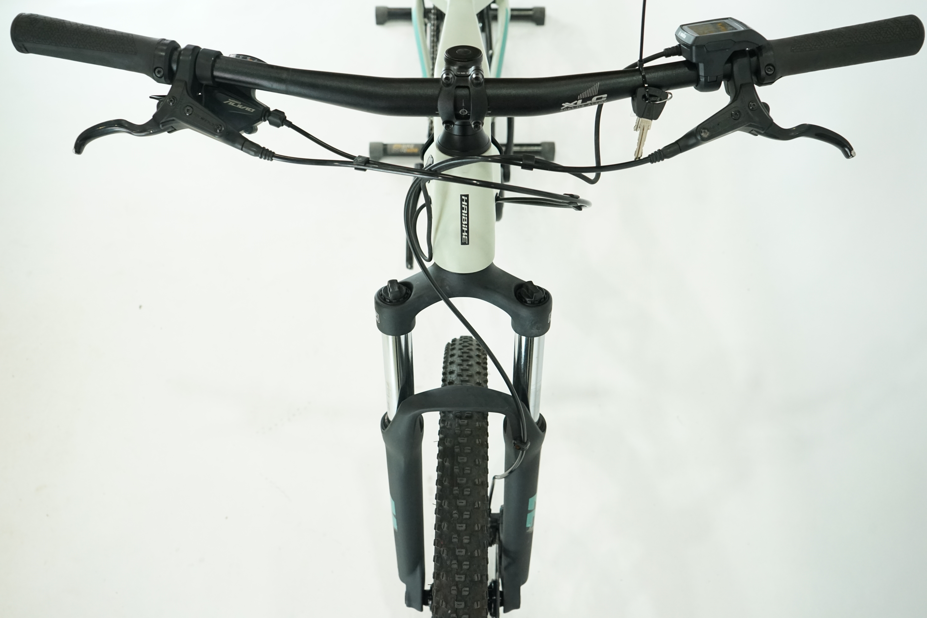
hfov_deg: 57.2
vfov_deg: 40.0
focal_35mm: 33
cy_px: 309
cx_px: 464
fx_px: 850
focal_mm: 33
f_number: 6.3
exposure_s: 1/200
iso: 2500
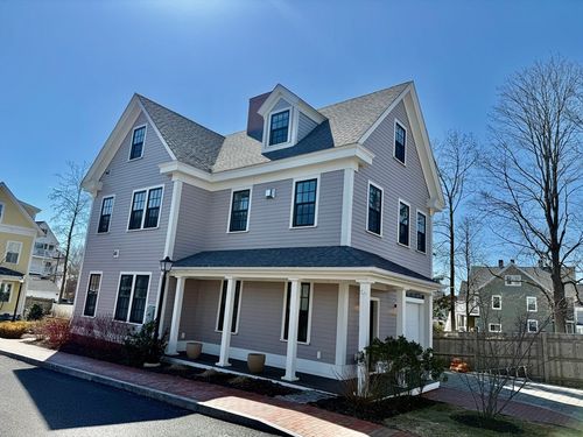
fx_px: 404
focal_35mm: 24
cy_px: 218
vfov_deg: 56.8
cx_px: 292
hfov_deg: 71.6
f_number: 1.78
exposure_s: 1/5319
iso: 80
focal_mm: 6.76
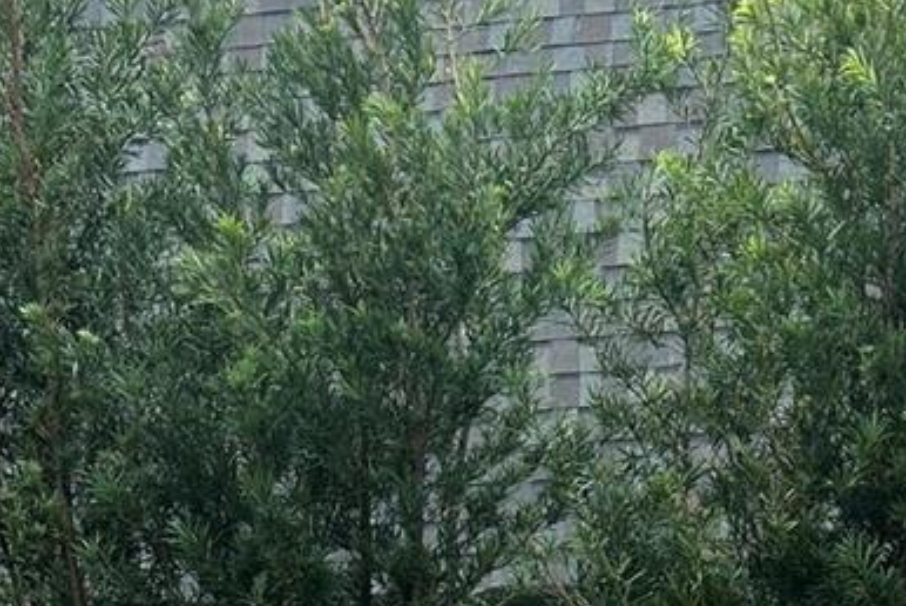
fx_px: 2116
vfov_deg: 14.0
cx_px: 411
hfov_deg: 24.2
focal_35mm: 84
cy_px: 1179
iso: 50
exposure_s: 1/639
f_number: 1.5
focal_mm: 5.7
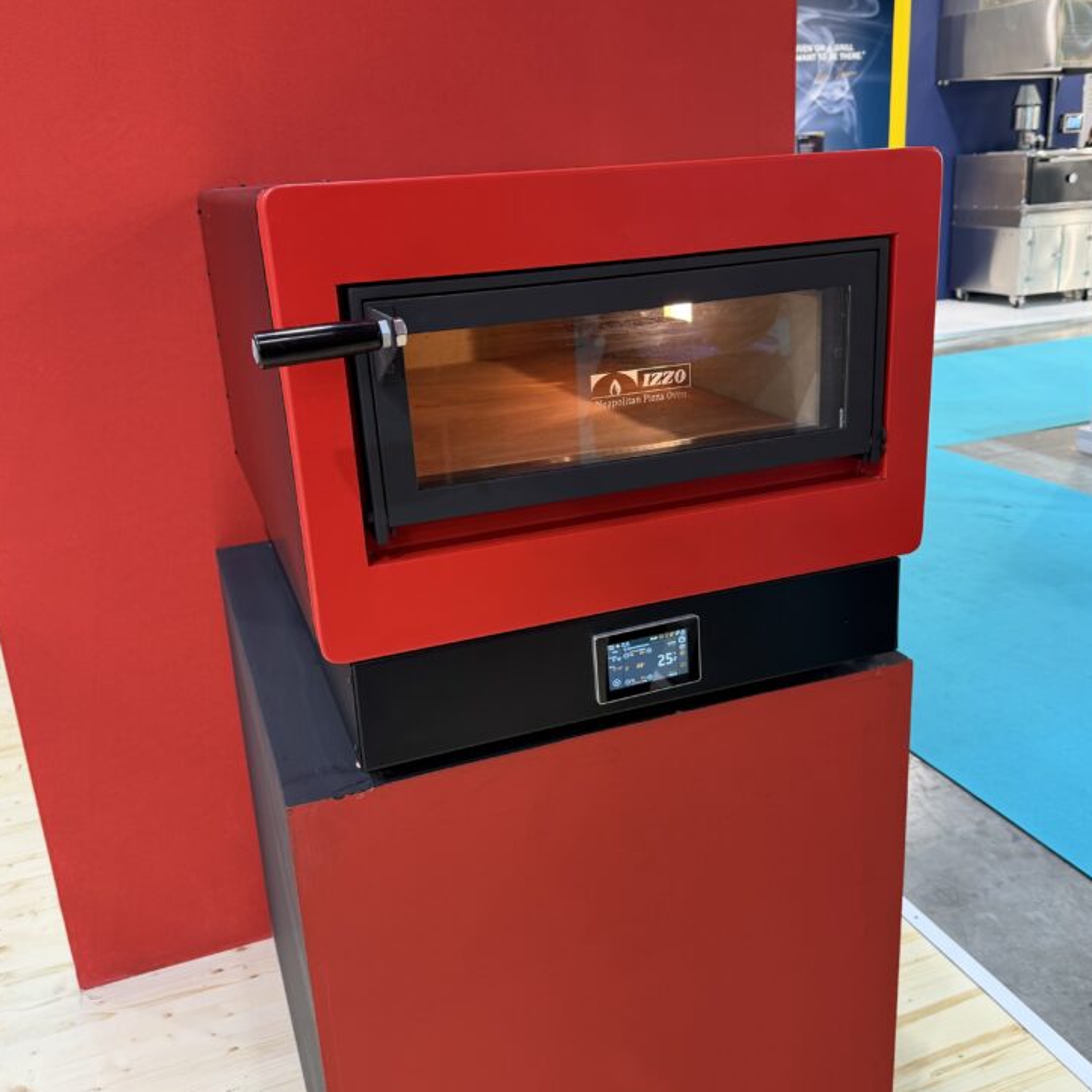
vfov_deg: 54.0
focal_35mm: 30
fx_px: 1071
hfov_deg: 54.0
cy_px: 526
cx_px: 549
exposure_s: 1/50
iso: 160
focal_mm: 6.76
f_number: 1.78
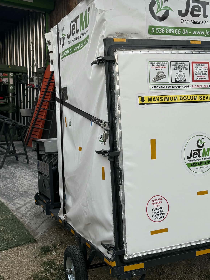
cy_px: 112
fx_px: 356
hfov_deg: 32.8
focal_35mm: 44
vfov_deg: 42.7
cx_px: 87
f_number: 1.78
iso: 100
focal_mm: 6.76
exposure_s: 1/127
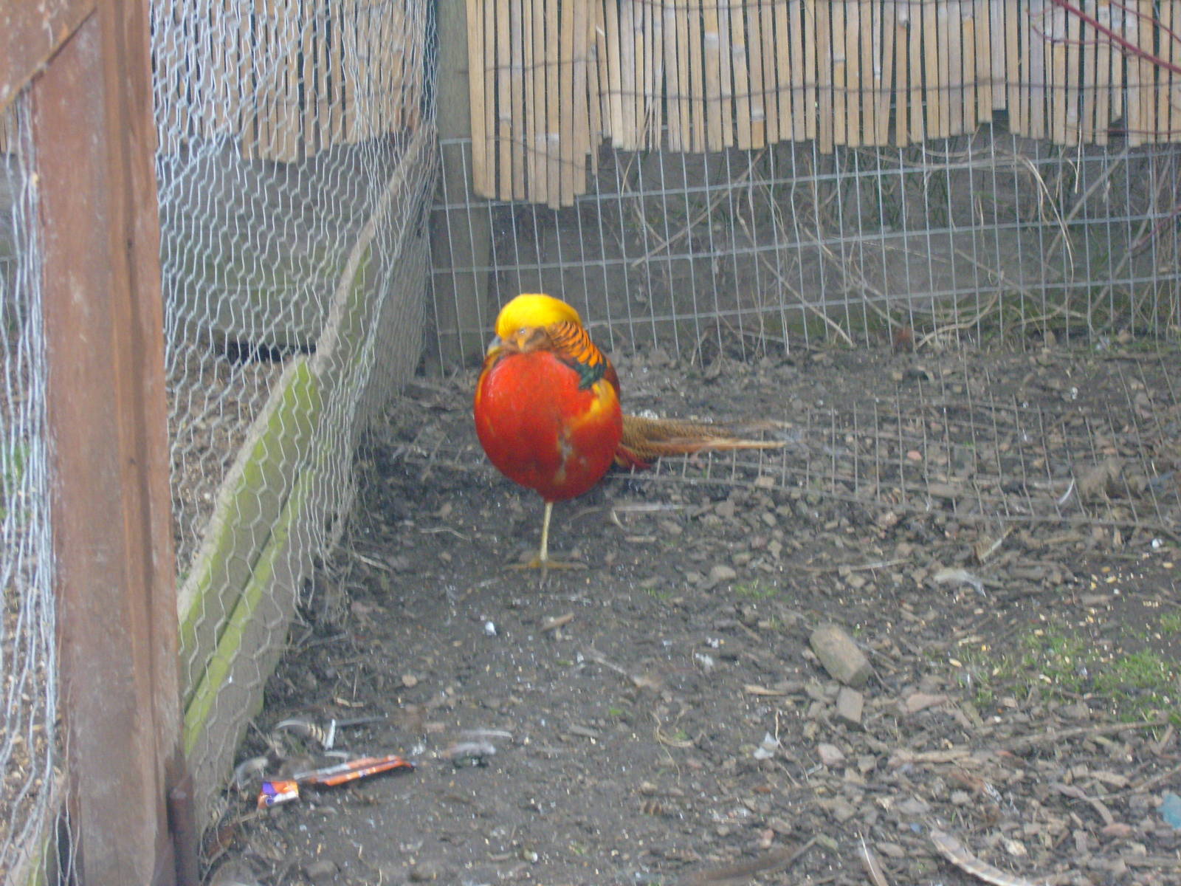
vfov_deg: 14.1
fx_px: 3582
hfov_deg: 18.7
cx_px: 590
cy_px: 443
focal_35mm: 105
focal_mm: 22.2
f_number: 5.1
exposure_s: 1/60
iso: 288
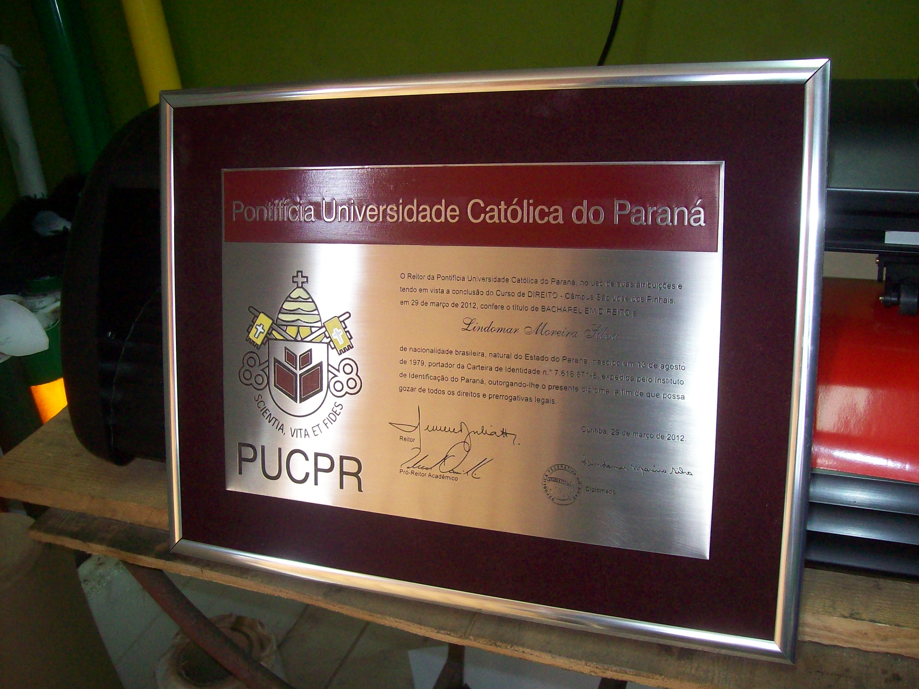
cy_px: 344
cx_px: 460
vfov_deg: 39.7
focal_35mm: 36
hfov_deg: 51.4
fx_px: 956
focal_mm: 6
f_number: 2.7
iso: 200
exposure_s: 1/149
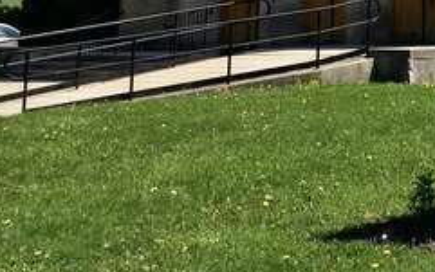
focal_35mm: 102
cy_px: -182
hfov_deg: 18.6
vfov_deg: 12.0
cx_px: 596
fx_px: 1210
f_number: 2.2
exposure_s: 1/1304
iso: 25
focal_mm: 4.15
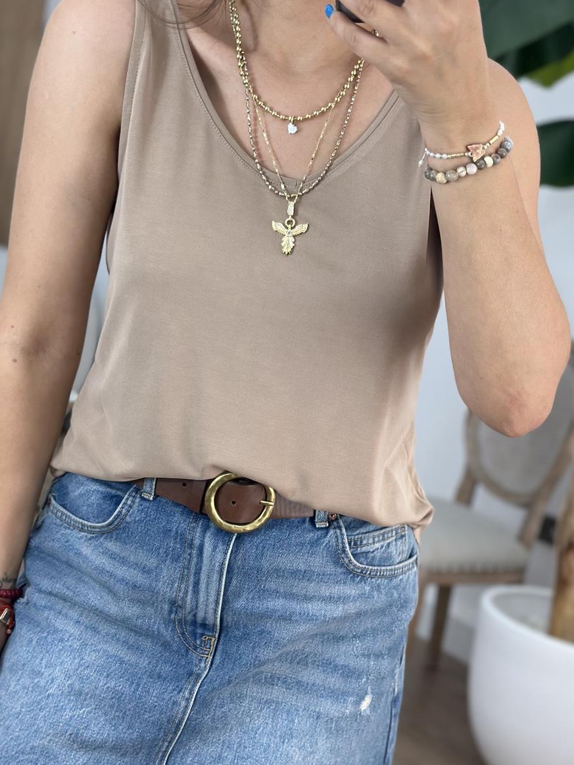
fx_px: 1459
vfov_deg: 29.4
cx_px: 314
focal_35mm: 66
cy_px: 429
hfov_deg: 22.2
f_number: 1.78
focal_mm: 6.86
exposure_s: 1/195
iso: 80
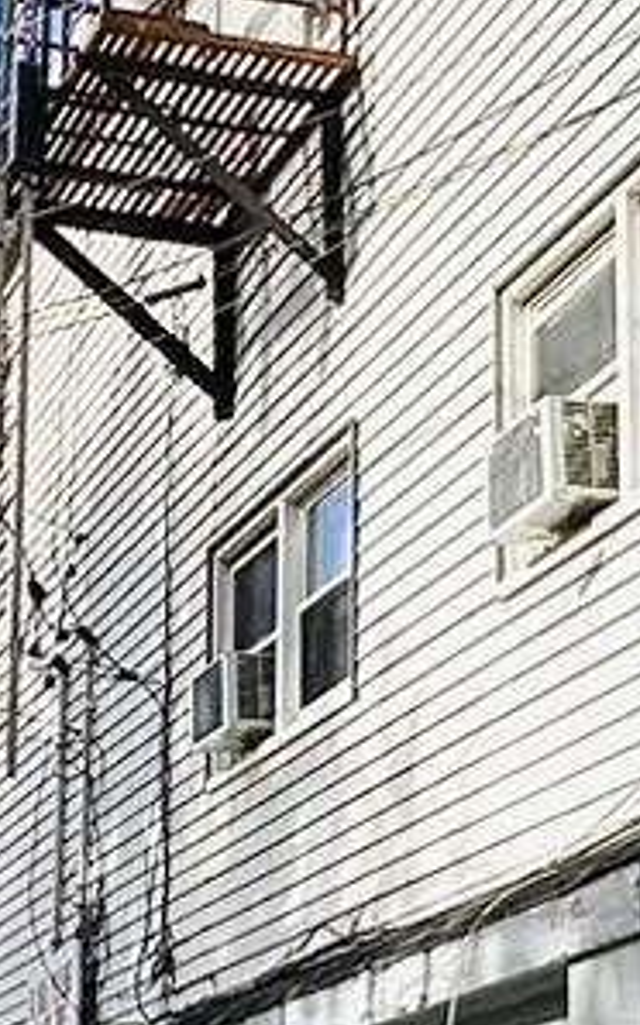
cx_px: 158
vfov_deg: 20.2
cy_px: 781
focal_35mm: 102
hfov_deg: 12.8
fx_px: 2849
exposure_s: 1/1473
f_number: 2.2
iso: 40
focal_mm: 2.22
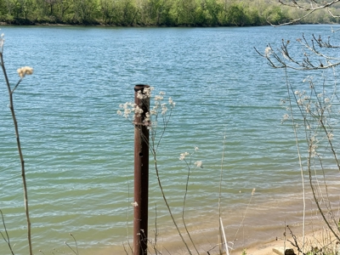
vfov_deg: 30.3
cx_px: 170
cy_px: 128
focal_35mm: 48
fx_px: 471
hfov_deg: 39.7
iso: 64
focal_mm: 6.76
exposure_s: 1/3226
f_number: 1.78
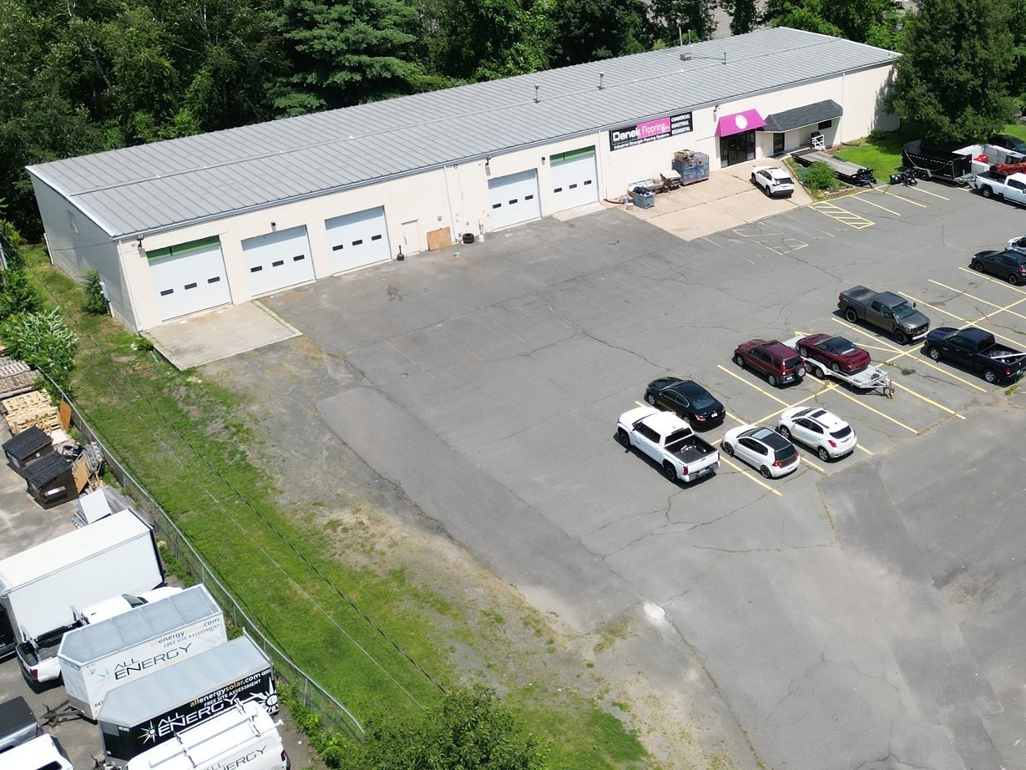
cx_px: 827
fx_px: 1186
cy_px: 289
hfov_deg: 44.4
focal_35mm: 40
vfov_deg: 35.8
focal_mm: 6.72
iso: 130
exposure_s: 1/3200
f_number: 1.7
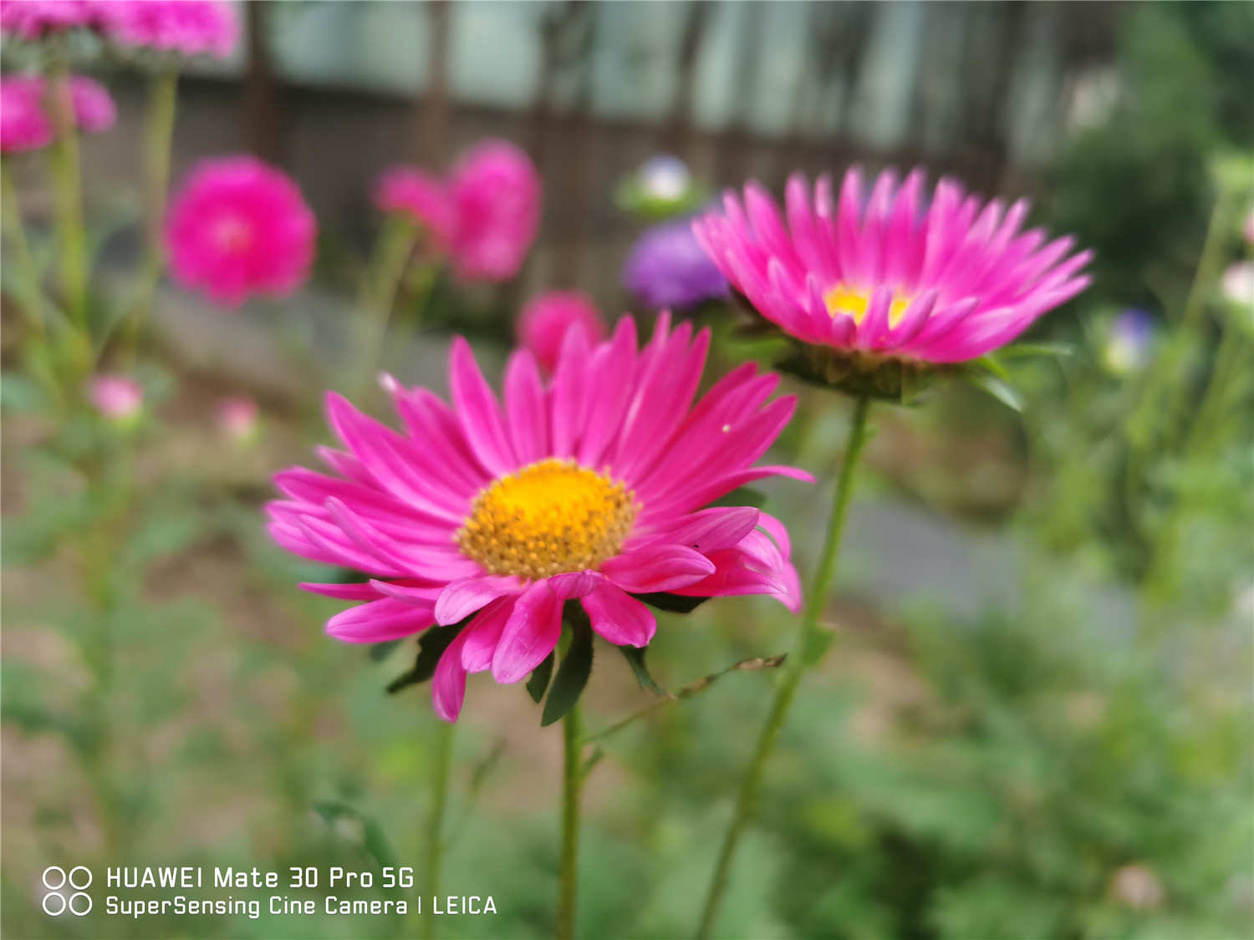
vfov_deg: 51.4
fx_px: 978
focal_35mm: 27
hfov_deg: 65.3
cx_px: 627
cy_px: 470
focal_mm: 5.56
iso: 125
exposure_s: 1/50
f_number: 1.6
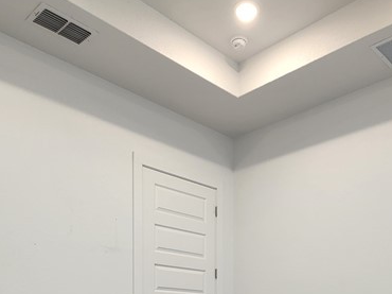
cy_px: 343
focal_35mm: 36
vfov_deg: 33.2
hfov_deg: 51.3
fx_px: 407
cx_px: 219
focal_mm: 2.2
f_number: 2.2
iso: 200
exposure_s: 1/60
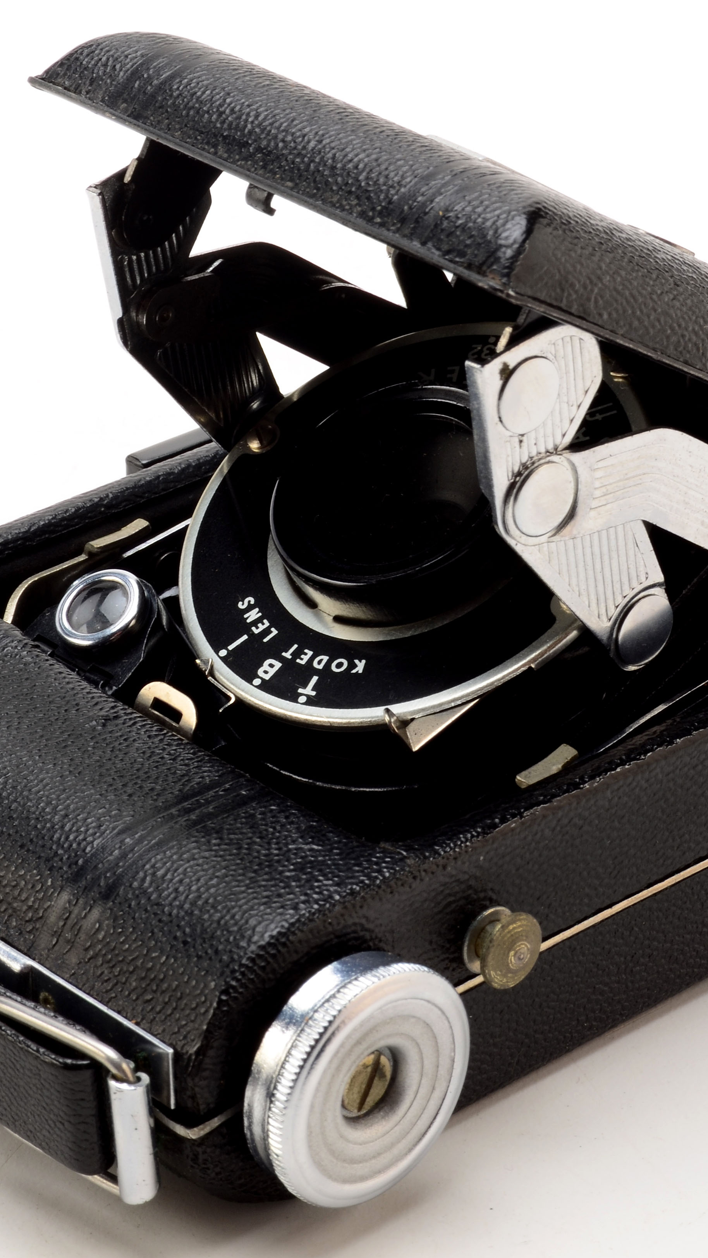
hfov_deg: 9.3
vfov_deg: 16.4
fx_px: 4365
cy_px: 631
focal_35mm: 131
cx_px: 452
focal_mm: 55
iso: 100
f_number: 18
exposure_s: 1/160
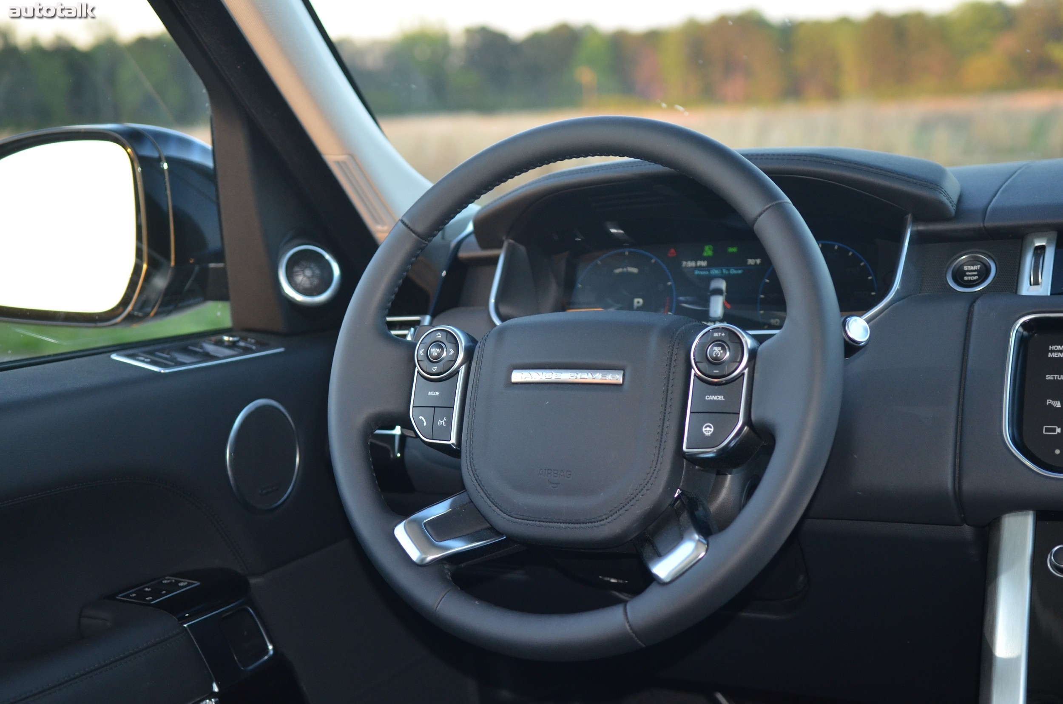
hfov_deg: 37.9
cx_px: 532
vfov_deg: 25.6
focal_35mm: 52
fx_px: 1547
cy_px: 352
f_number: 2.8
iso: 800
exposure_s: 1/60
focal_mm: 35
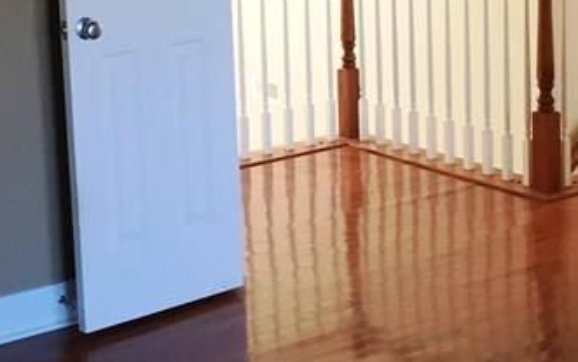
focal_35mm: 95
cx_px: 286
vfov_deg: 13.6
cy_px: 16
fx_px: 1497
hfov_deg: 21.9
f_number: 2.2
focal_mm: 4.15
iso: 40
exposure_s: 1/30
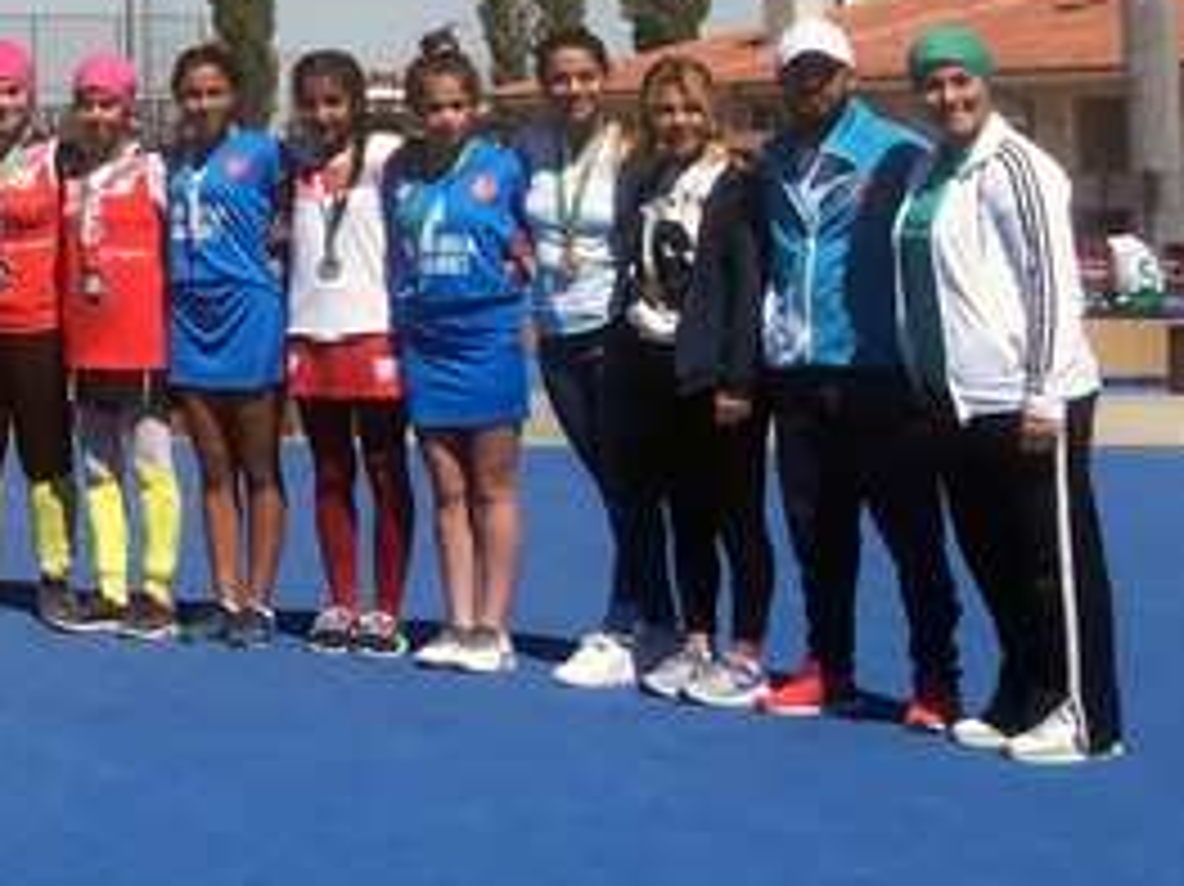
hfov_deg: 15.1
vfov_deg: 12.9
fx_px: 3863
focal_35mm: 113
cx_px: -945
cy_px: -67
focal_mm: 4.15
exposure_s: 1/2404
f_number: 2.2
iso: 25
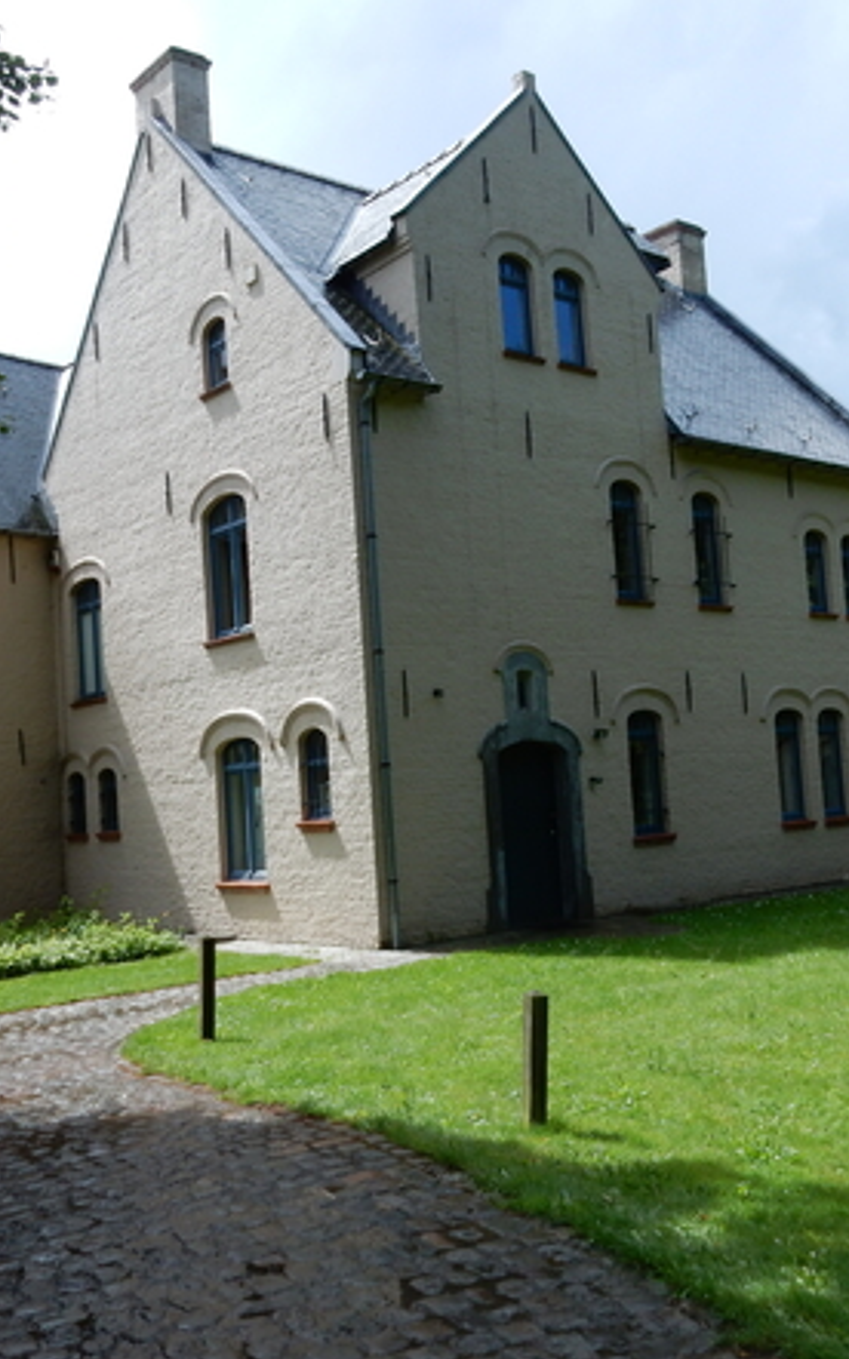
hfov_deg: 35.3
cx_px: 449
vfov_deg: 54.0
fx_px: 1334
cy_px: 680
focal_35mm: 36
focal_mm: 4.5
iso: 125
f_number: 3.7
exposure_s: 1/800
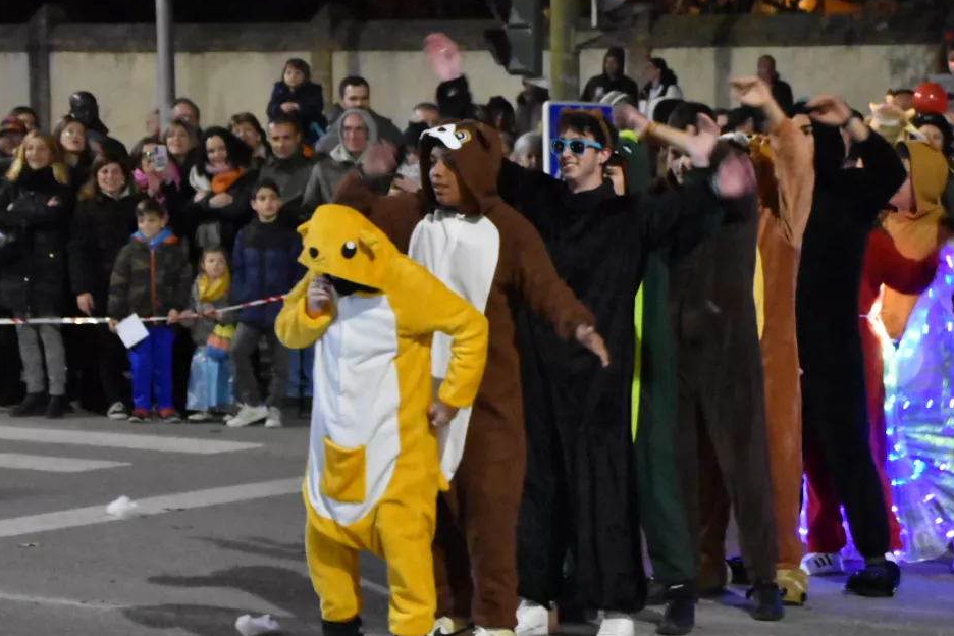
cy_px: 392
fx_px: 3097
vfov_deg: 11.7
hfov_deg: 17.4
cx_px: 772
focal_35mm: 117
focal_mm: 45
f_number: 4.8
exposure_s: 1/60
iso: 10000
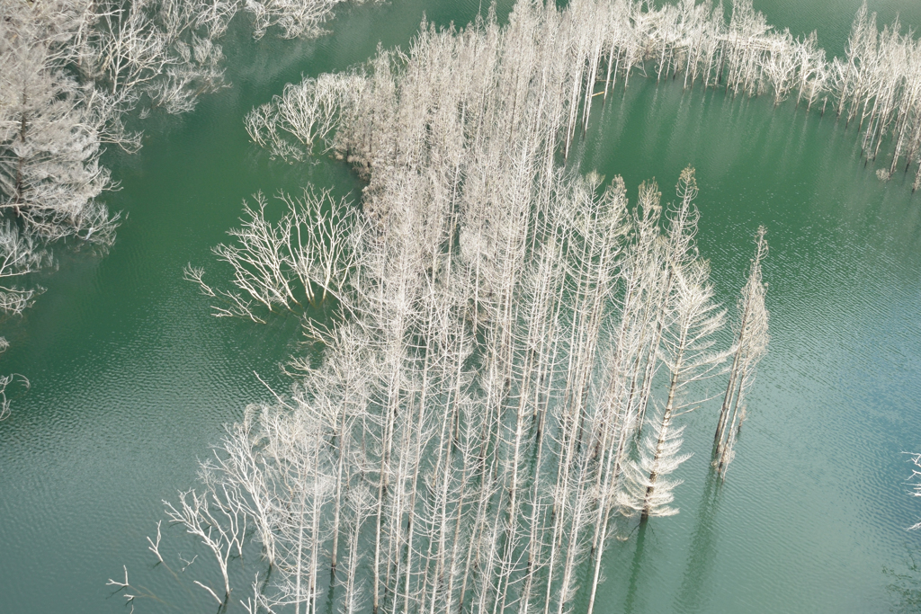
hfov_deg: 48.5
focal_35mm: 40
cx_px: 460
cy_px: 307
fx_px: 1023
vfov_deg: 33.4
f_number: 8
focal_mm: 40
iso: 200
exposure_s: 1/250
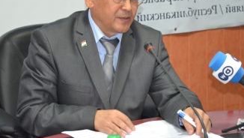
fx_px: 769
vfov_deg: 10.2
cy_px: 36
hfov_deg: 18.0
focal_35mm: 119
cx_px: 120
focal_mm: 55
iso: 3200
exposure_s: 1/60
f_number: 5.6
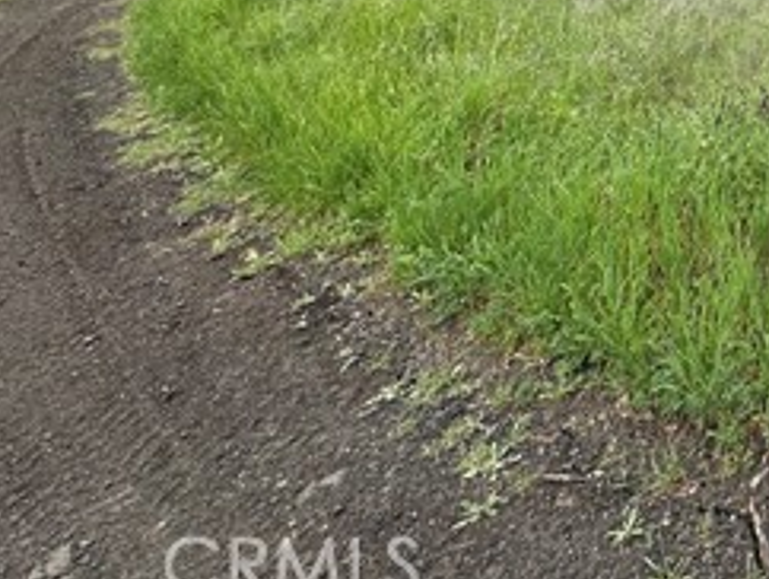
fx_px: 823
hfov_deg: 36.2
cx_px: 963
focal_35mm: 37
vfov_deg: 31.1
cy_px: -153
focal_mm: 2.22
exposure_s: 1/651
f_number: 2.2
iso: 40
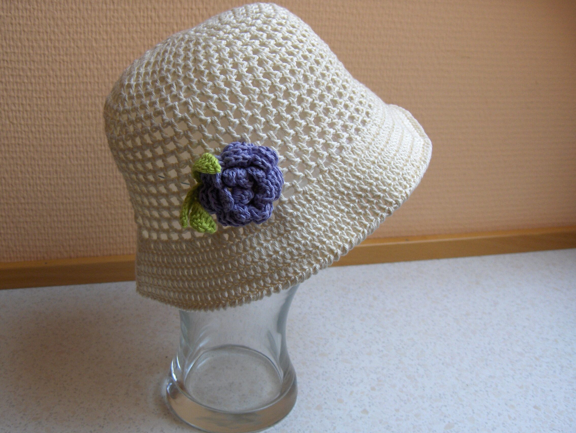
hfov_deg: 42.8
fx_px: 733
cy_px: 222
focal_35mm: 44
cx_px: 256
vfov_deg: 32.9
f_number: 2.8
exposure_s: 1/142
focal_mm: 8
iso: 100
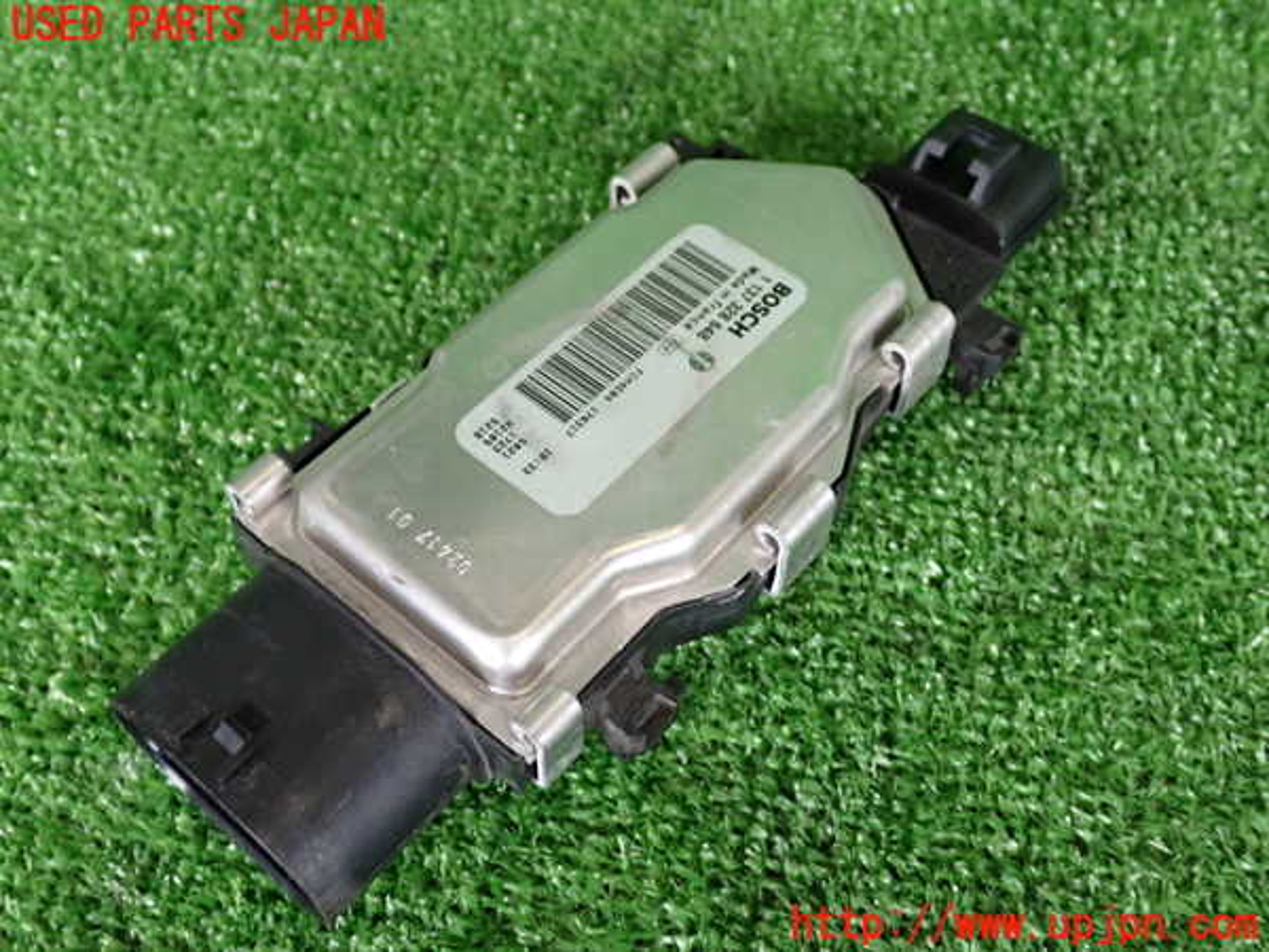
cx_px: 634
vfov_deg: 37.7
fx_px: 1393
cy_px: 476
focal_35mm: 38
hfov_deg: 49.0
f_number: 2.7
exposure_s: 1/40
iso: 250
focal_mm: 6.83
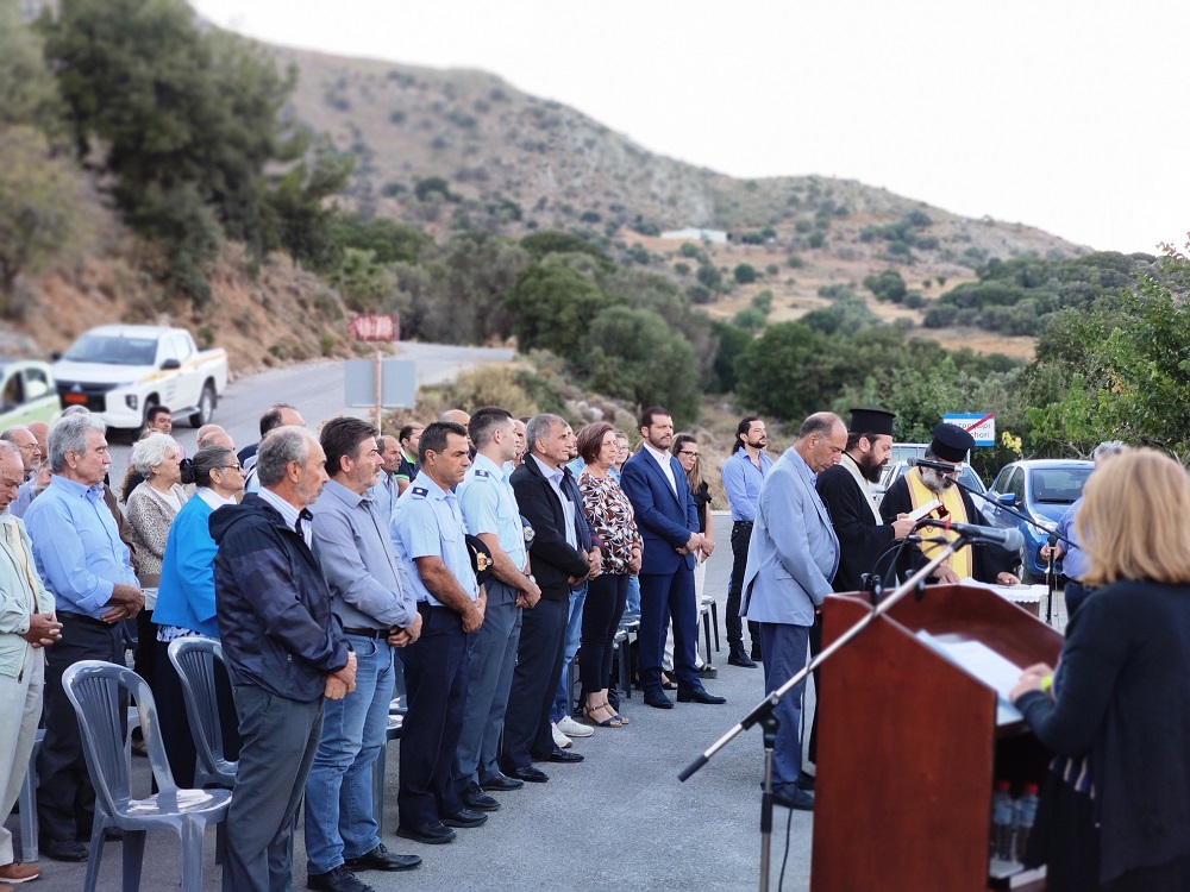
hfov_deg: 45.8
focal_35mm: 41
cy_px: 446
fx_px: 1409
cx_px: 595
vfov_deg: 35.1
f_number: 2
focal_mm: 8.16
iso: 107
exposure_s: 1/100
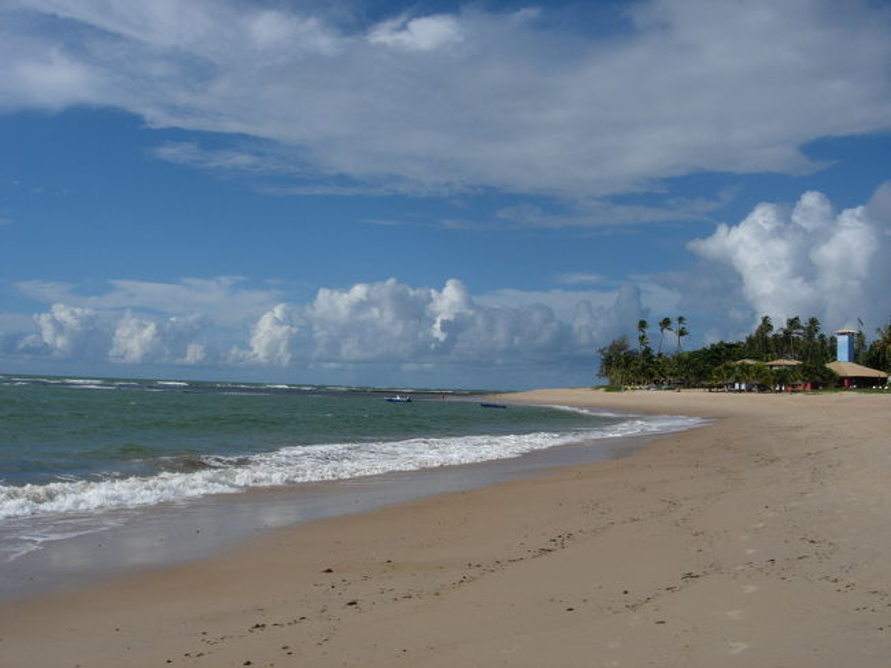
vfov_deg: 37.7
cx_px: 446
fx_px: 978
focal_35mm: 38
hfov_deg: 49.0
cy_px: 334
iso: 64
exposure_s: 1/1773
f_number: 4.8
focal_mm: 7.8
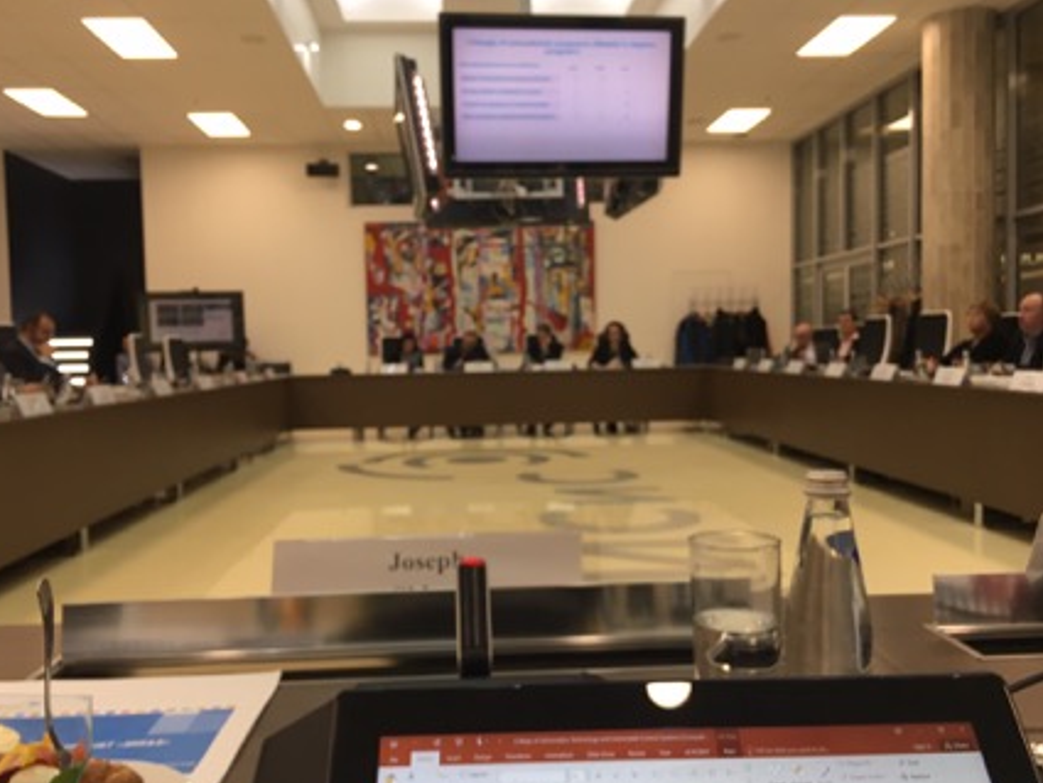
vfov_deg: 46.8
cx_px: 506
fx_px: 904
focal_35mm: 30
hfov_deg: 59.9
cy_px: 398
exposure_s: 1/50
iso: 32
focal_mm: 4.15
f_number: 2.2
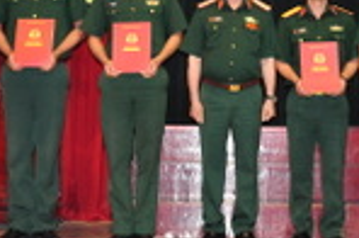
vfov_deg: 11.0
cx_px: 228
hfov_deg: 16.8
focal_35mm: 122
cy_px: -19
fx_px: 1214
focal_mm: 24
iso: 800
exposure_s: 1/60
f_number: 5.6
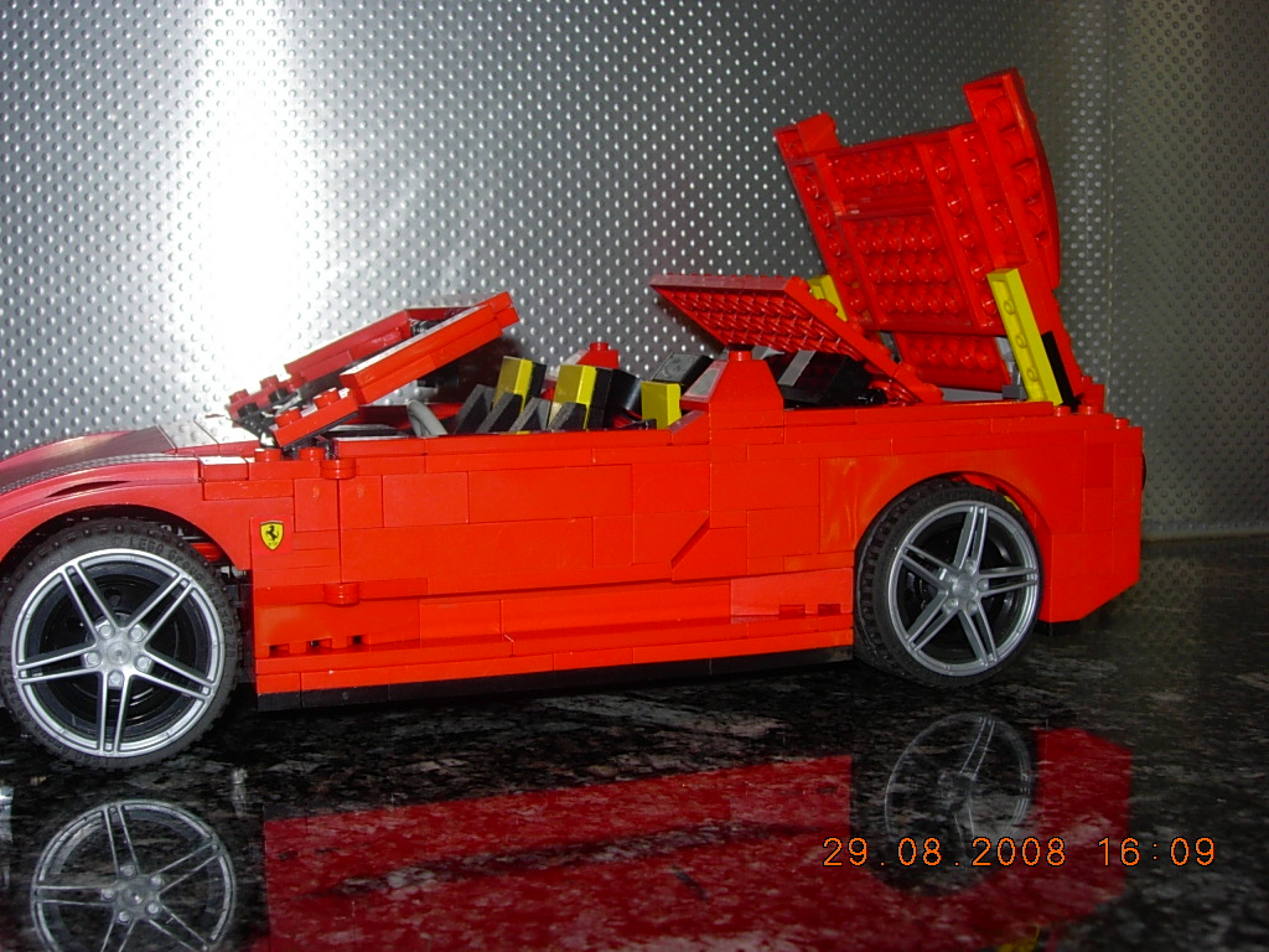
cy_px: 476
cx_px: 634
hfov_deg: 45.8
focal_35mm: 41
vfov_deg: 35.1
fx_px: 1503
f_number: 4.9
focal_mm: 8.5
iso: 79
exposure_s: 1/64
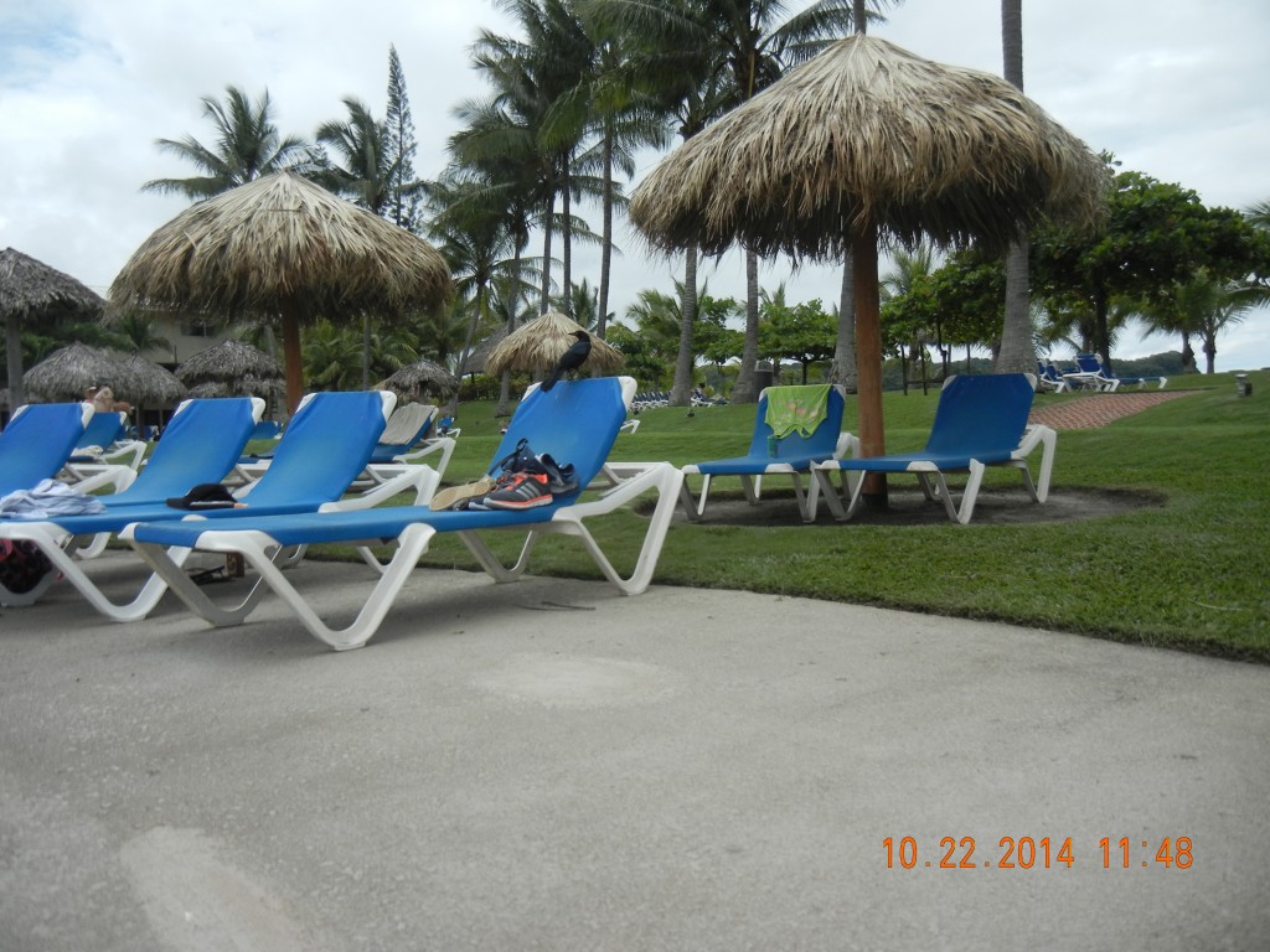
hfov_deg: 60.0
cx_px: 635
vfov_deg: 46.8
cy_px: 476
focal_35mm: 30
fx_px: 1101
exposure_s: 1/406
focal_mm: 5.4
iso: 160
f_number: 7
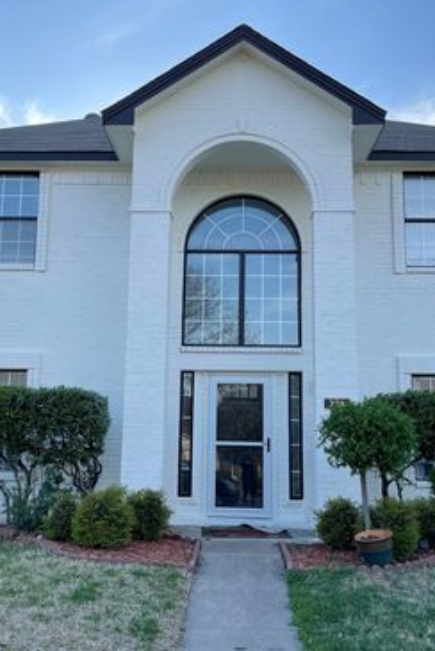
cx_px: 209
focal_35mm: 37
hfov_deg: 36.0
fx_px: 669
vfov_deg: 51.8
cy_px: 318
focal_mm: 4.2
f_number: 1.6
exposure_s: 1/1052
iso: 32
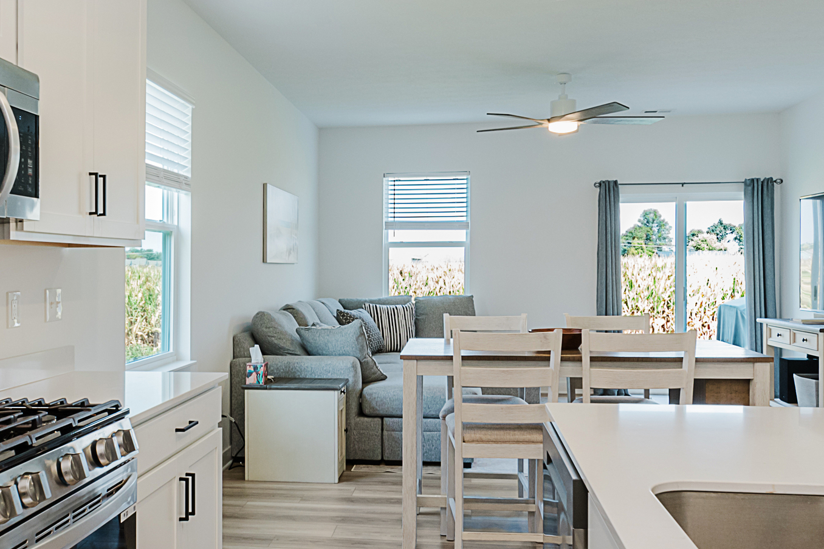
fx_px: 778
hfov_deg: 55.2
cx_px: 311
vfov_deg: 38.8
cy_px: 240
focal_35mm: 34
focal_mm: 15
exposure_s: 1/60
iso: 320
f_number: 5.6
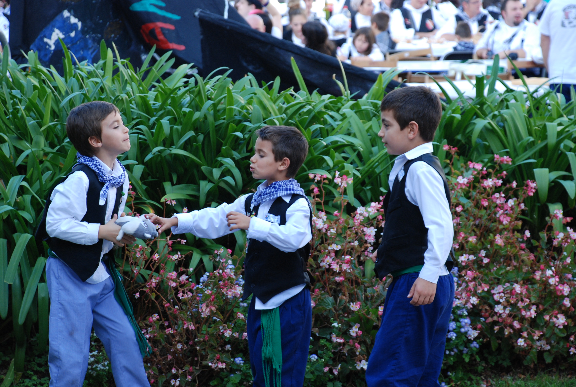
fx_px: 2044
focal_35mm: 128
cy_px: 194
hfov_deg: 16.0
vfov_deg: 10.8
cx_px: 288
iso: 360
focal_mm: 85
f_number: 5.6
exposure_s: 1/125
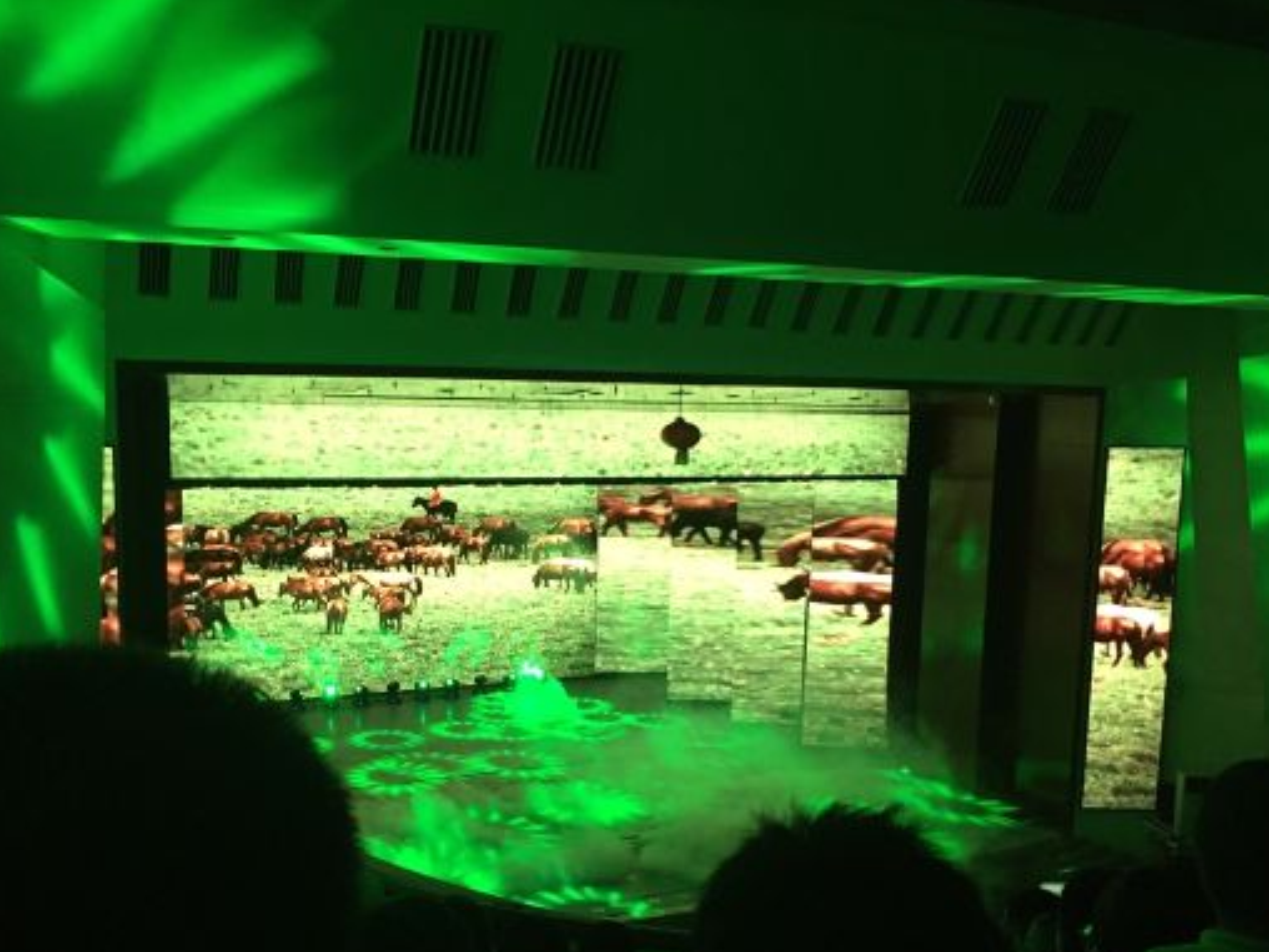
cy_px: 646
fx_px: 1466
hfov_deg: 46.7
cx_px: 580
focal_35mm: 40
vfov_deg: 35.6
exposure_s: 1/30
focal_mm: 4.15
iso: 125
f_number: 2.2
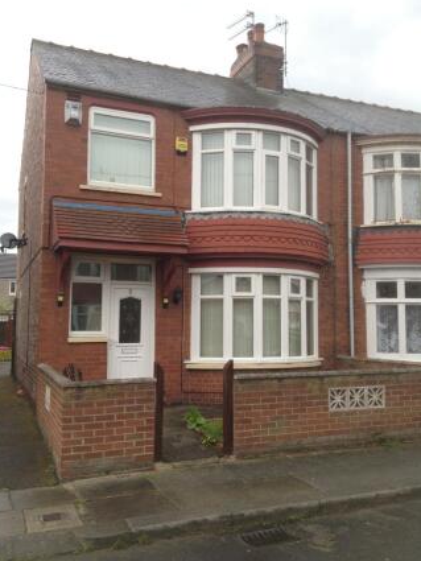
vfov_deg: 51.3
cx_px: 207
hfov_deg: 39.7
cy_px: 280
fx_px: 583
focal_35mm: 36
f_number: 2.4
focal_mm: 4.28
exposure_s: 1/193
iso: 80
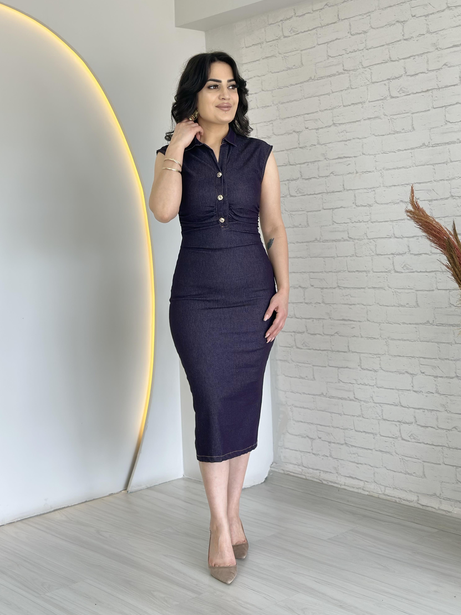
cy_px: 308
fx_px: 870
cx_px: 230
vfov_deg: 38.9
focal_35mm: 49
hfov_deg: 29.7
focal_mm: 6.86
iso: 64
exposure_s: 1/106
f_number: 1.78
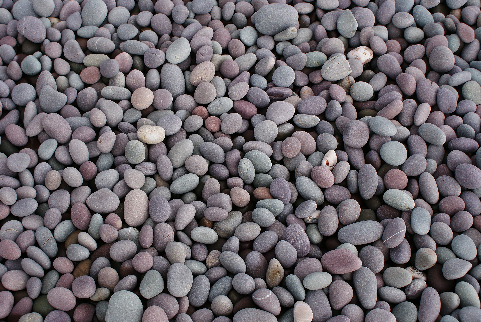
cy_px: 161
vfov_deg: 29.9
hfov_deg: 43.6
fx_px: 602
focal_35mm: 45
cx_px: 240
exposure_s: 1/160
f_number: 5.6
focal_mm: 30
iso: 100
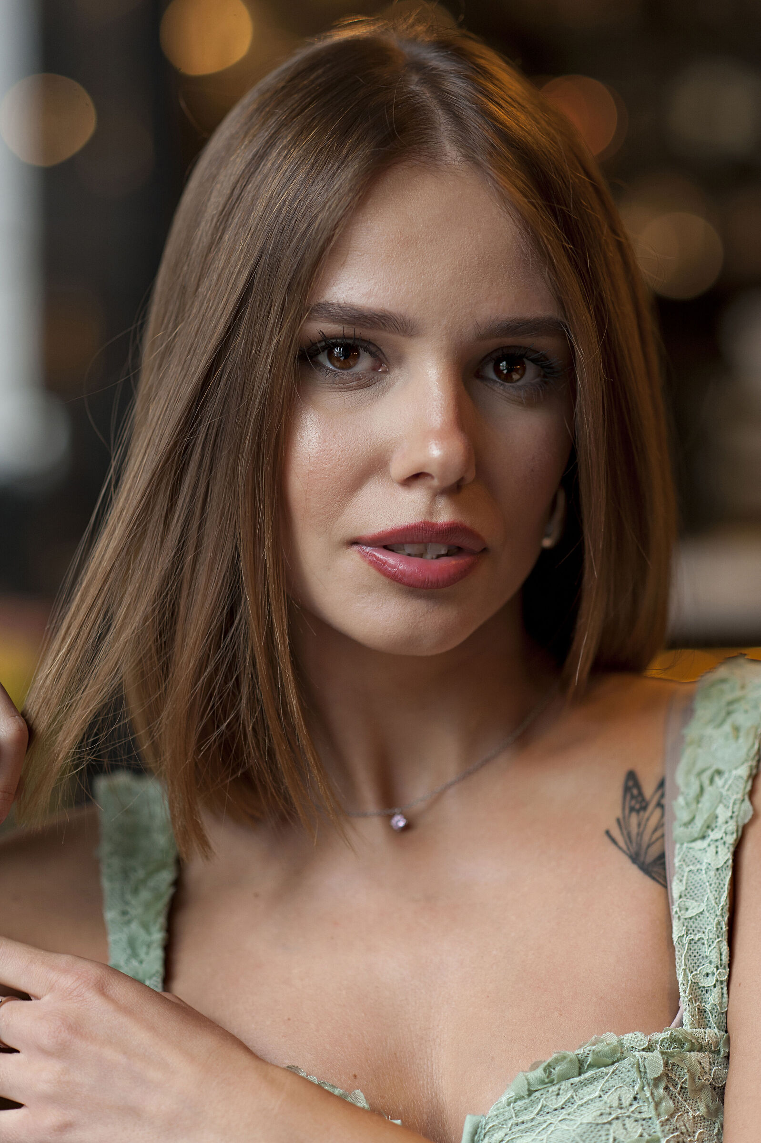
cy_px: 572
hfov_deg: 13.0
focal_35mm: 105
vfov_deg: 19.5
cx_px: 380
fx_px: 3333
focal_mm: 105
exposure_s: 1/200
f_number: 2.8
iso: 1000
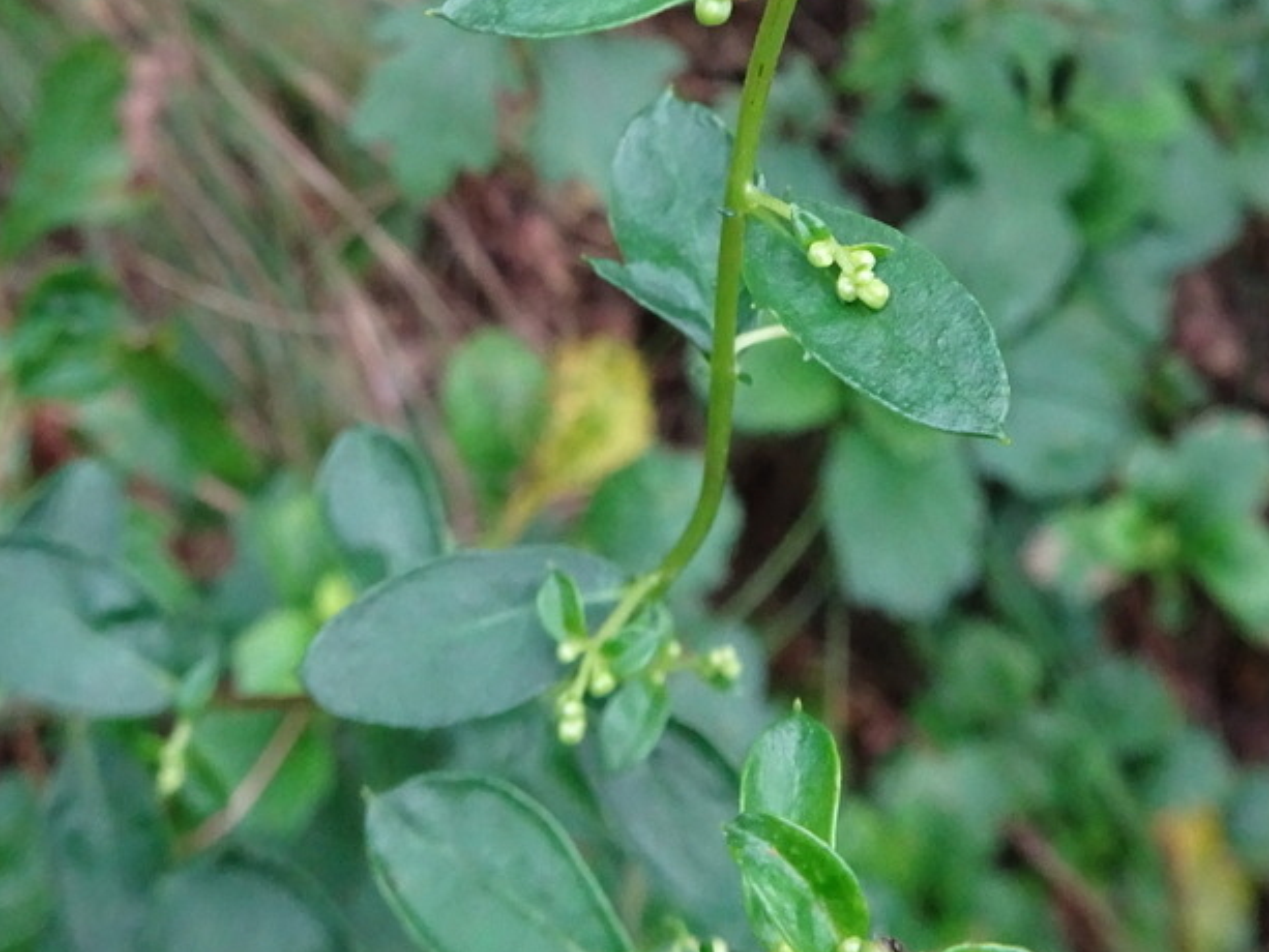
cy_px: -48
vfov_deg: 28.5
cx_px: 725
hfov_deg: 40.3
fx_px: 1723
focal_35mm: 47
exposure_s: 1/250
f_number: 3.5
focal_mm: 4.1
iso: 640
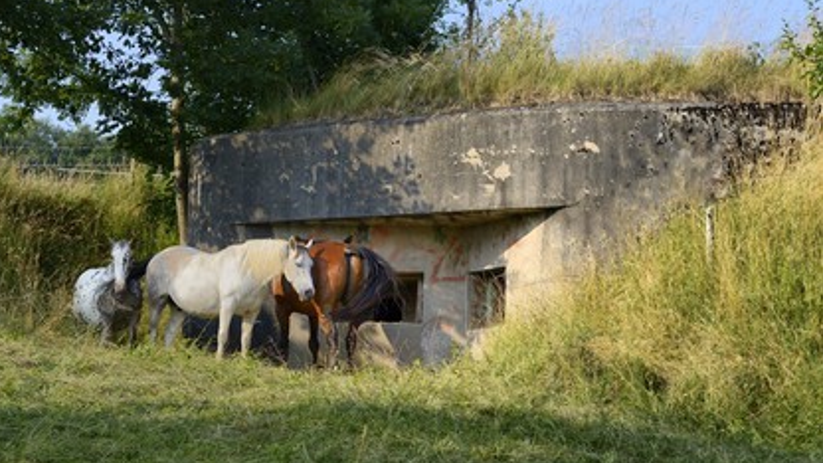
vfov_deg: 16.3
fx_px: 1615
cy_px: 222
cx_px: 410
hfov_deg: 28.6
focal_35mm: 74
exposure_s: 1/3200
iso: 1600
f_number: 6.3
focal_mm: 70
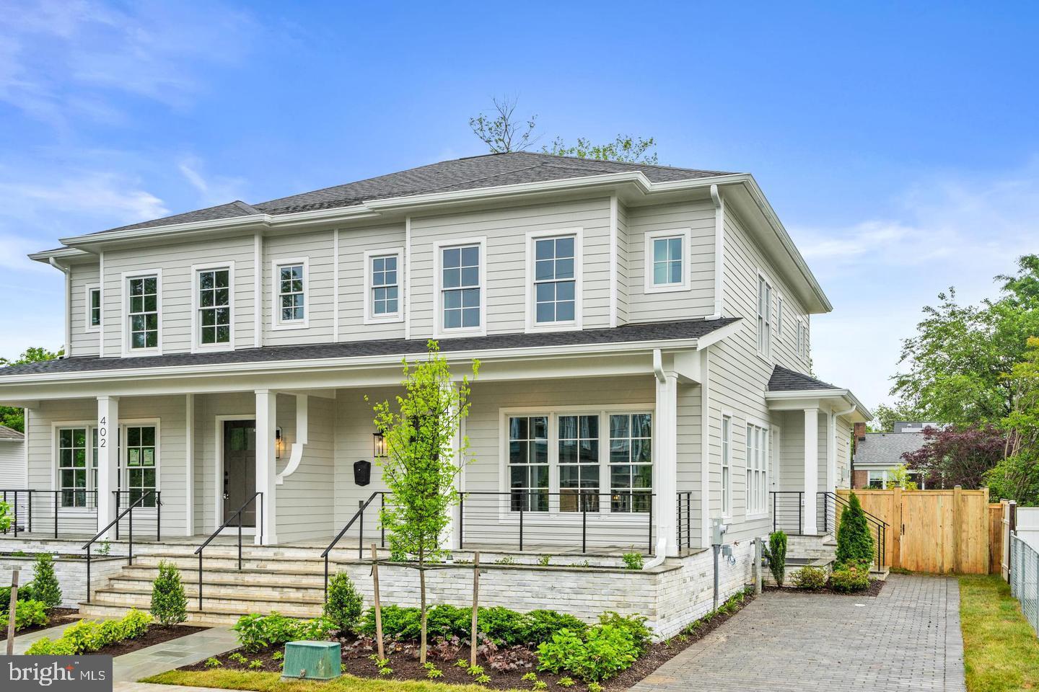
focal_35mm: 35
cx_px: 520
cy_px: 346
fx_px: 1010
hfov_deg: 54.4
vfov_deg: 37.9
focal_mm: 35
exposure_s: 1/80
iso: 200
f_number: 8
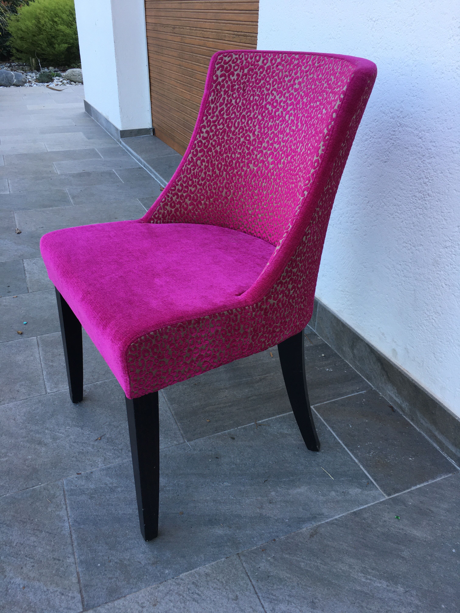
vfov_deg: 61.7
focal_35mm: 29
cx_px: 230
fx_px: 514
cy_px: 306
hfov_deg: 48.2
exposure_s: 1/100
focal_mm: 4.15
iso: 32
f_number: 2.2
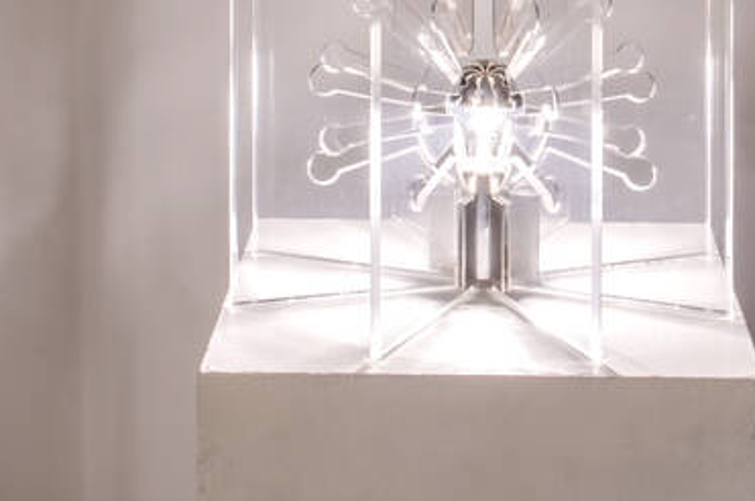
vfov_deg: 13.2
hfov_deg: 20.0
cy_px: 30
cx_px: 503
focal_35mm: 102
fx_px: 2135
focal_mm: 35
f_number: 20
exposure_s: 1
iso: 100
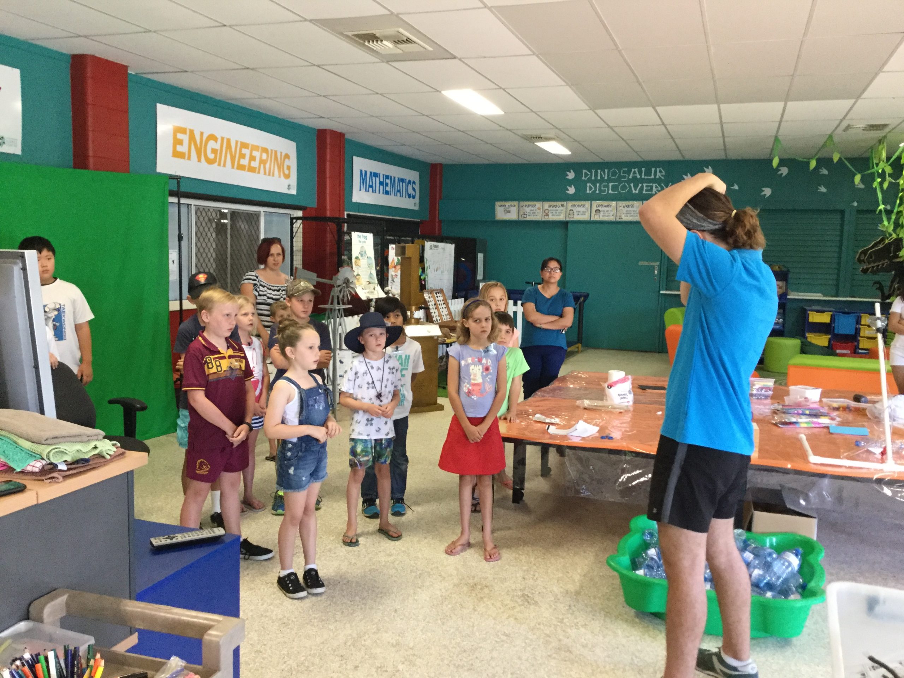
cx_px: 452
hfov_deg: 58.4
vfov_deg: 45.4
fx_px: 810
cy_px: 339
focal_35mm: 31
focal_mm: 3.3
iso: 200
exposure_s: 1/33
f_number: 2.4
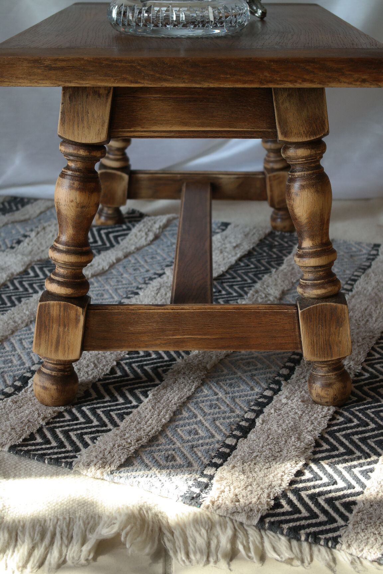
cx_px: 192
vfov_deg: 34.5
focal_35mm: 58
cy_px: 287
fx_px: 926
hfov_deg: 23.4
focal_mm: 38
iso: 200
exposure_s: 1/30
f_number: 5.6
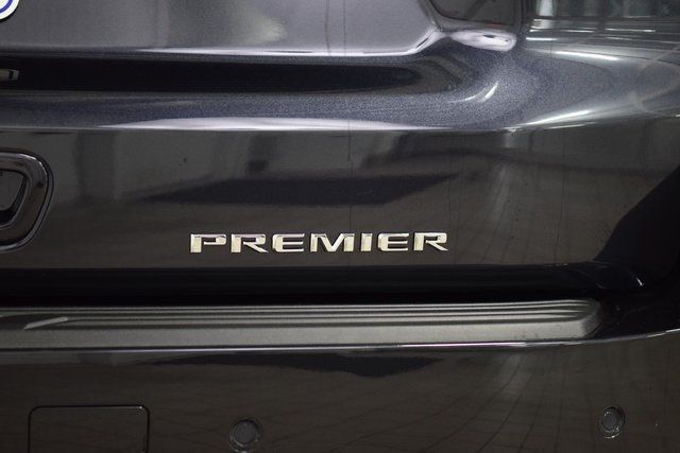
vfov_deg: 13.0
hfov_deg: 19.5
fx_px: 1984
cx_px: 340
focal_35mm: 105
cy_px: 226
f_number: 2.8
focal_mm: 70
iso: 1600
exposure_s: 1/60
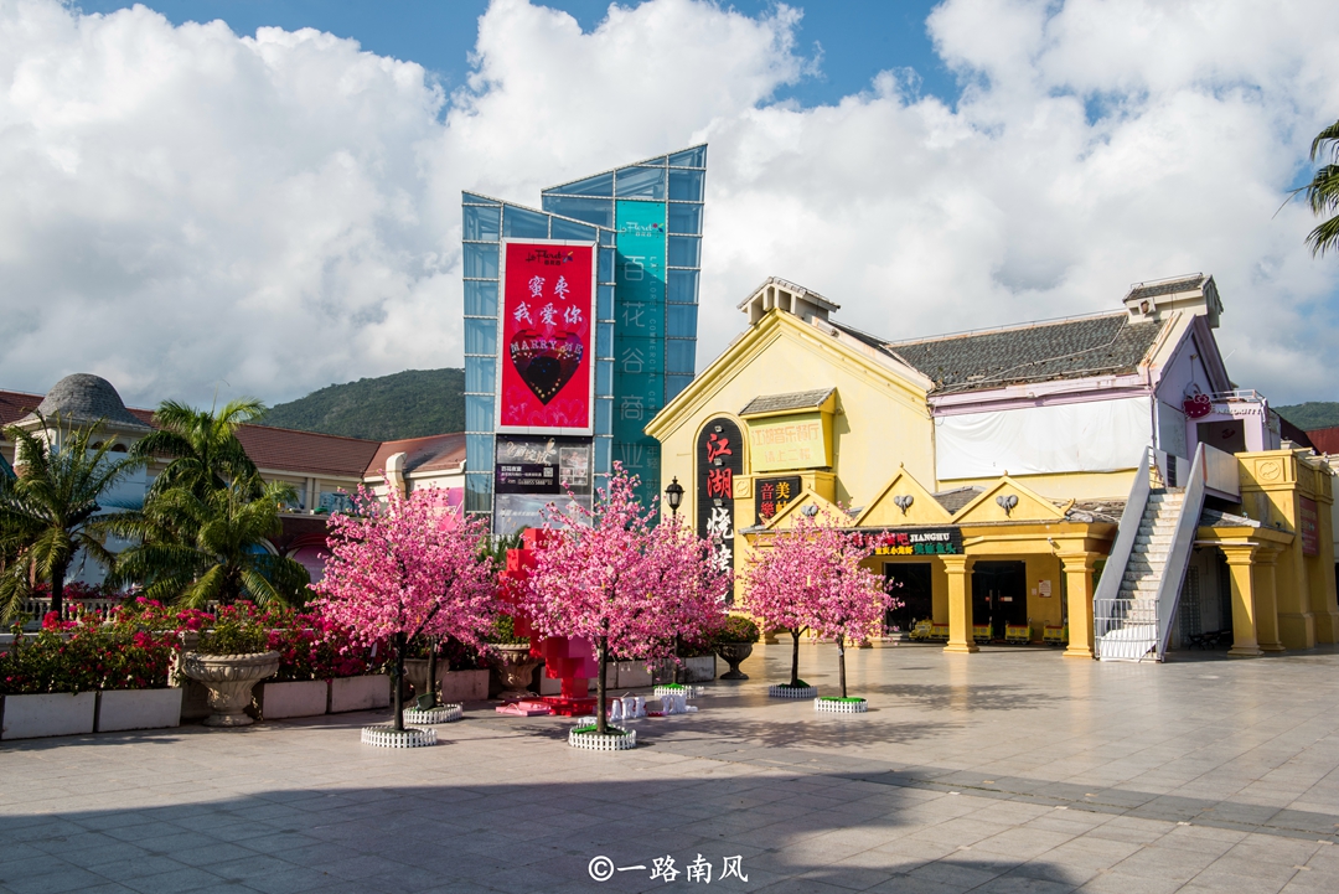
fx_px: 1116
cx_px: 670
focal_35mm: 30
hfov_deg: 61.9
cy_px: 447
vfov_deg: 43.6
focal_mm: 30
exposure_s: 1/100
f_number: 18
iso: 100
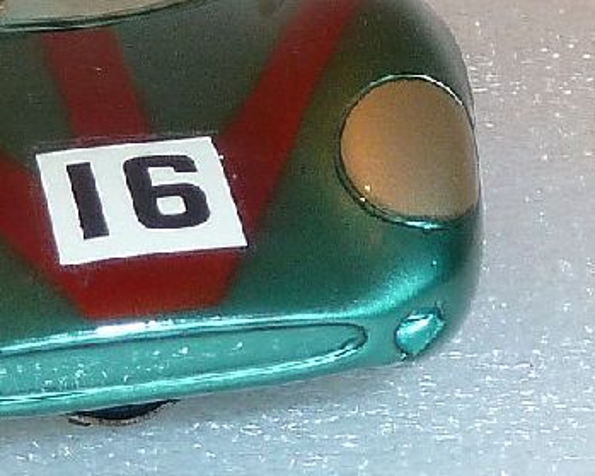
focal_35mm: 56
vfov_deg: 26.7
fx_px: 986
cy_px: 101
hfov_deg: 32.4
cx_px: 95
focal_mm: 4.1
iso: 100
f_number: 3.3
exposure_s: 1/30
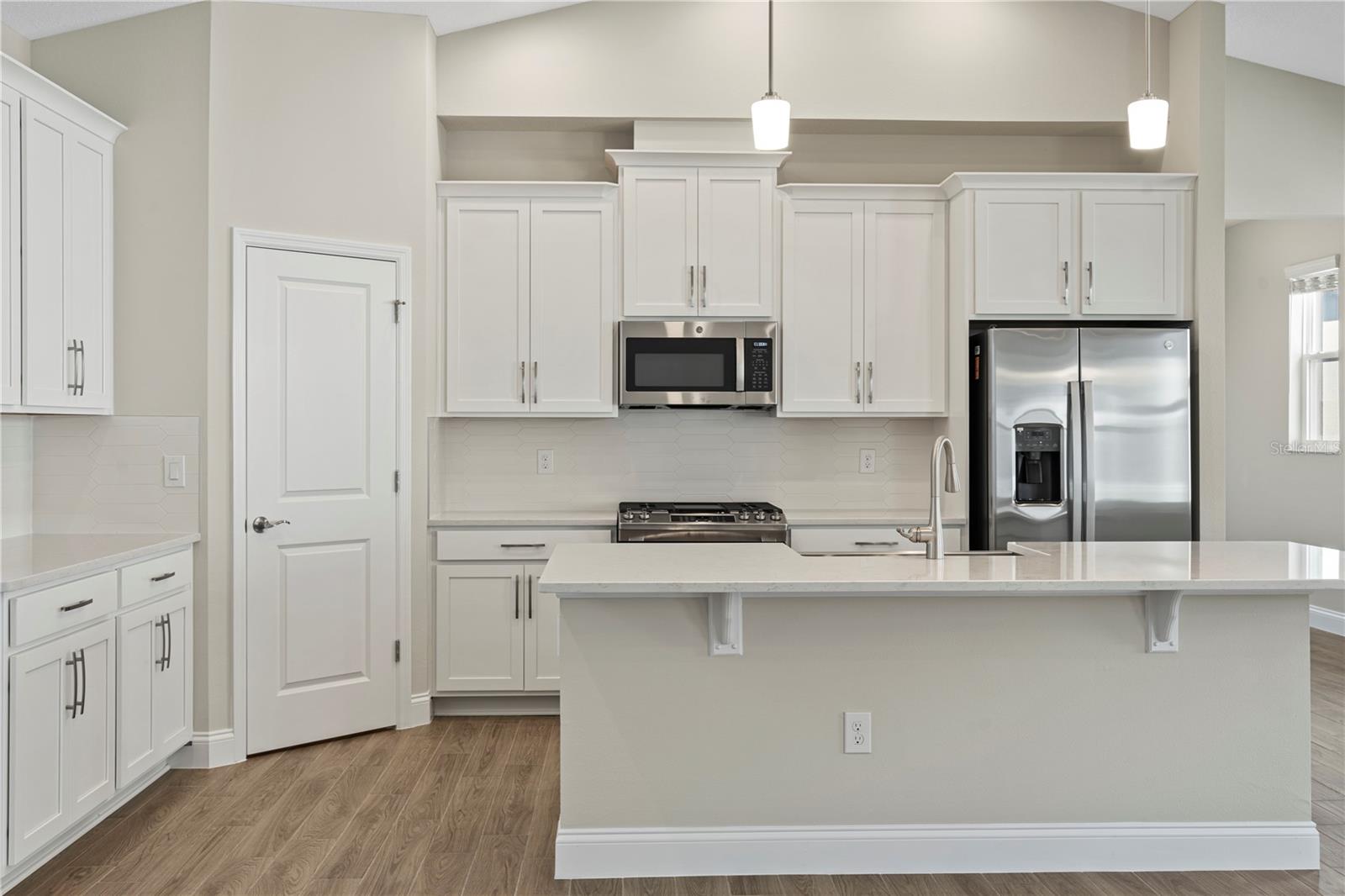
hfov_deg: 54.4
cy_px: 448
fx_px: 1307
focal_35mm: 35
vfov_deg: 37.8
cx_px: 672
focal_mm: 35
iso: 100
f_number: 9
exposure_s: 1/2
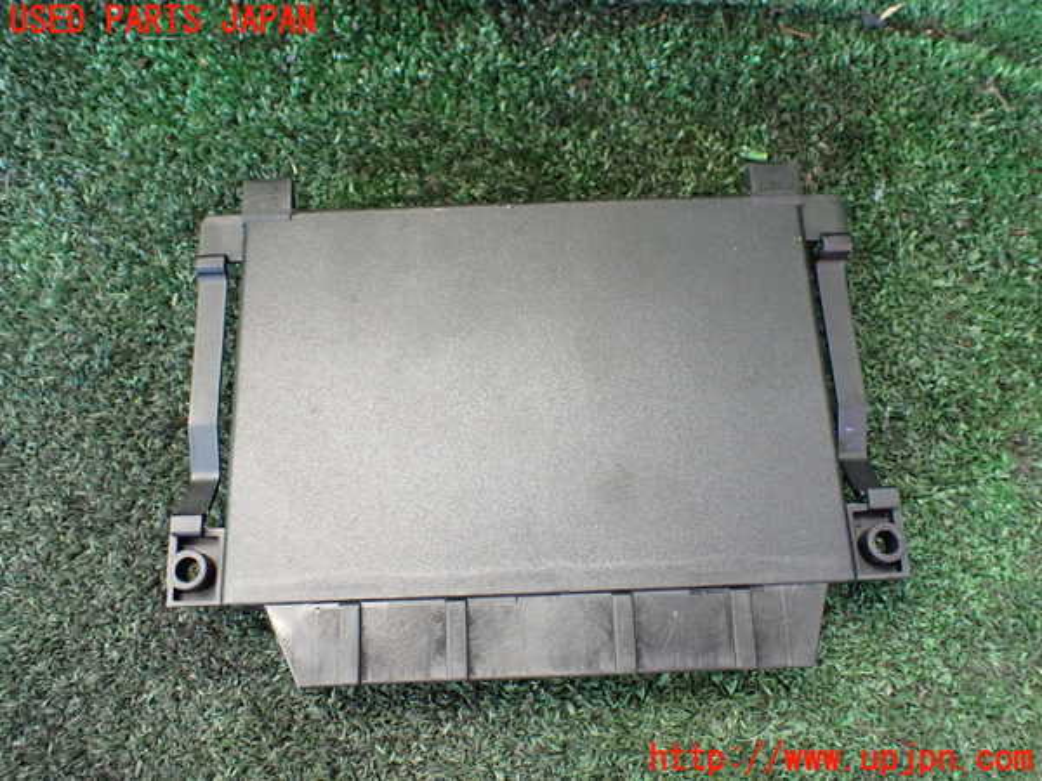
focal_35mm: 30
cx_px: 521
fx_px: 903
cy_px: 390
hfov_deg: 60.0
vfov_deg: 46.8
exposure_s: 1/80
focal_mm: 5.4
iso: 800
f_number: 2.3
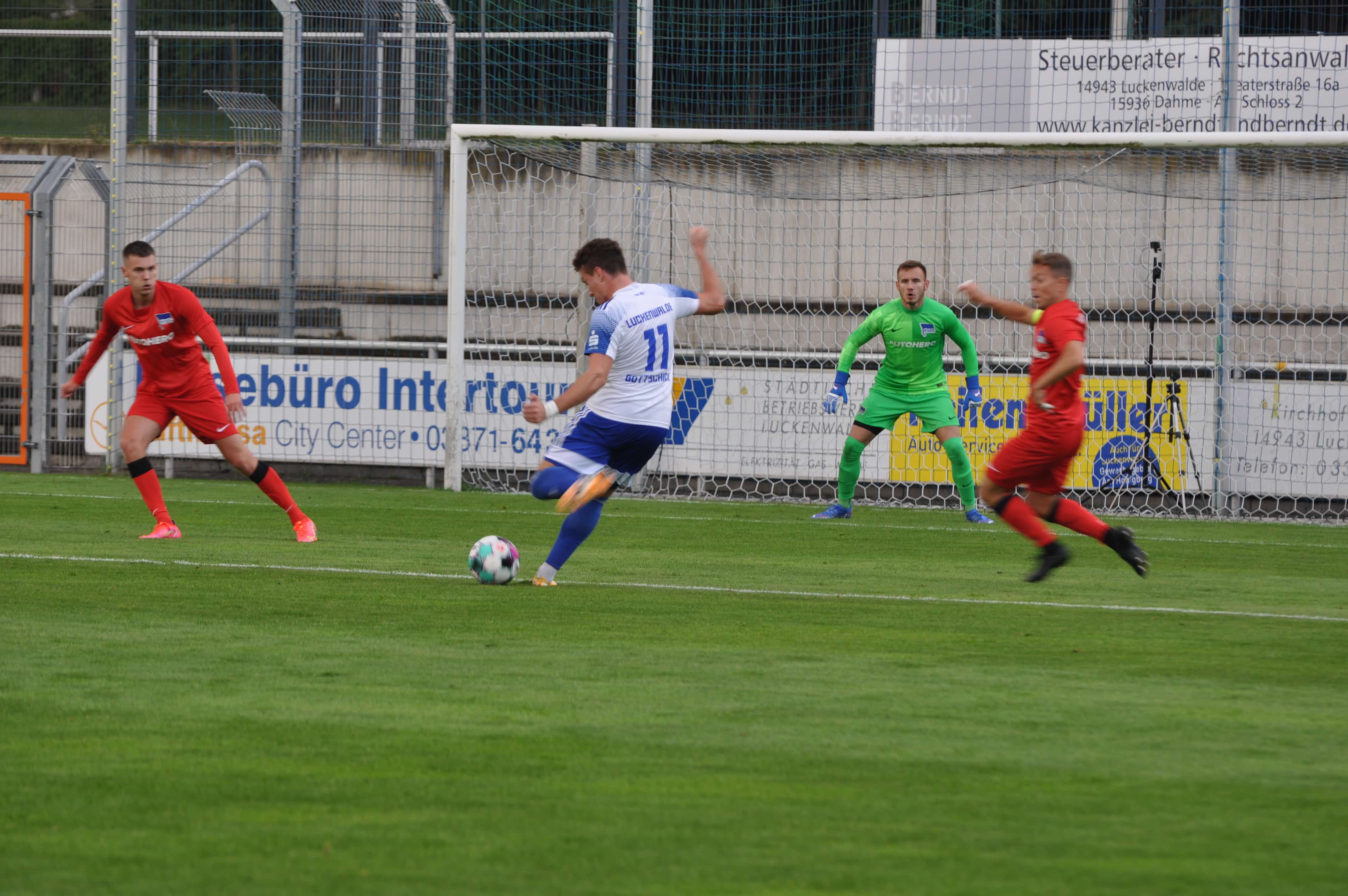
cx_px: 674
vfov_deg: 5.9
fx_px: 8695
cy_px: 448
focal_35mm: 232
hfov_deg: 8.9
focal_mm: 155
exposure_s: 1/125
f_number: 4.8
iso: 200
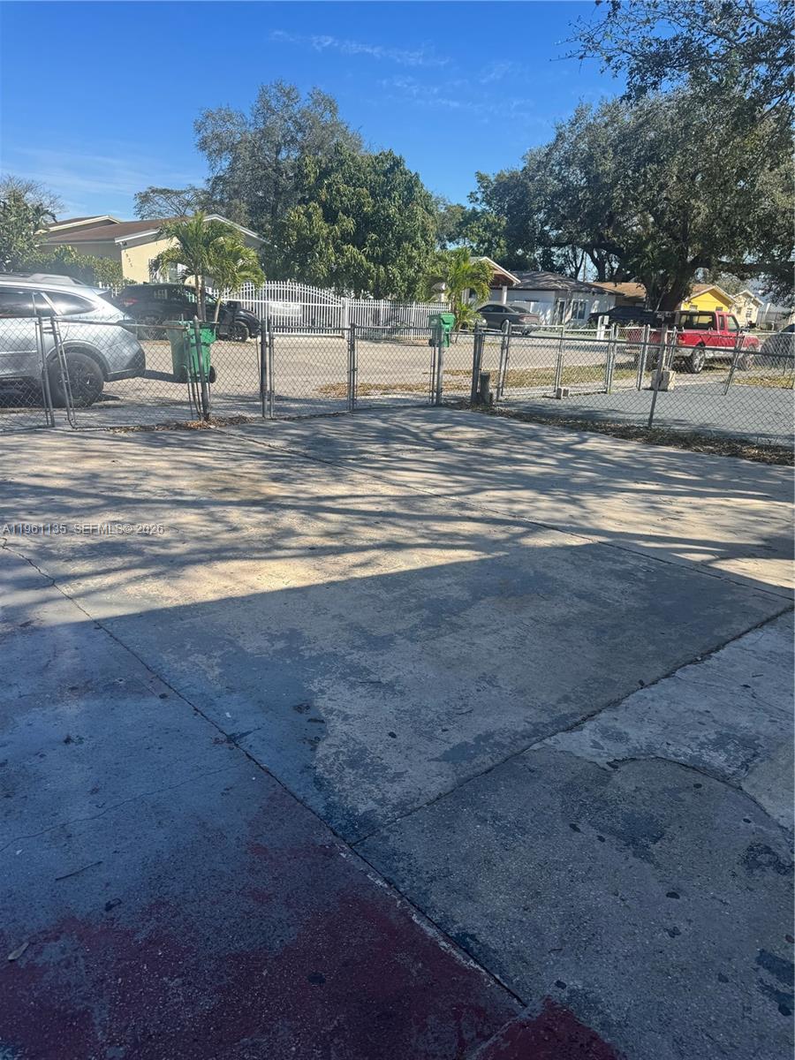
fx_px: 735
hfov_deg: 56.8
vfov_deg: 71.6
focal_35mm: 24
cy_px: 530
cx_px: 398
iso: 80
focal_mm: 6.76
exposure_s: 1/2506
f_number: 1.78
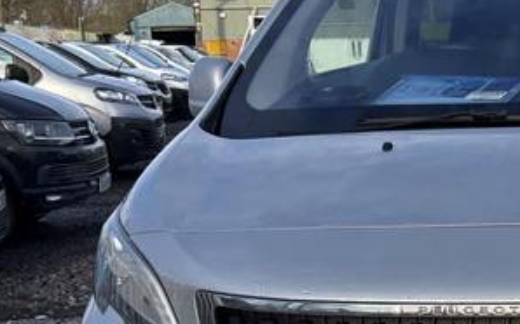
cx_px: 579
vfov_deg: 15.6
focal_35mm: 83
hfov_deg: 23.3
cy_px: 268
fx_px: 1176
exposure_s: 1/1667
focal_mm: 5.96
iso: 50
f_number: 1.6
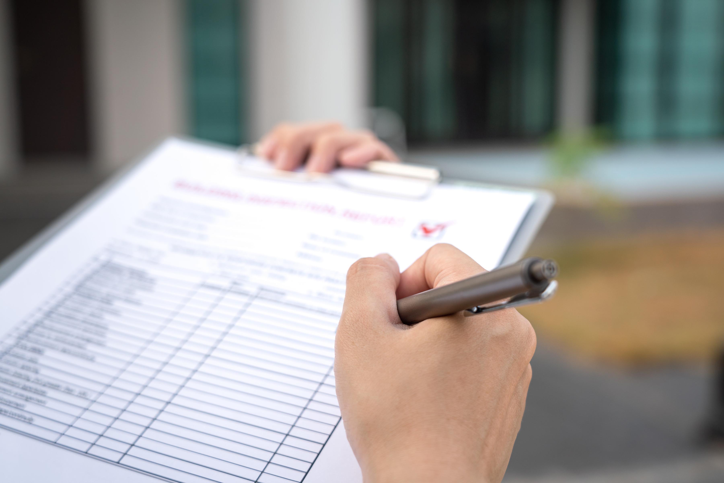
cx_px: 362
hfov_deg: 38.2
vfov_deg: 26.0
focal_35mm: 52
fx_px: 1046
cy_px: 242
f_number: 4.5
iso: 100
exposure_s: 1/100
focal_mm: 52
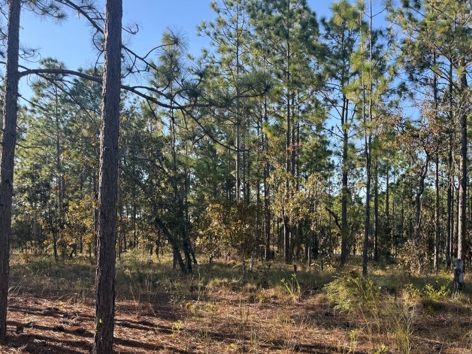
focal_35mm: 34
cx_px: 281
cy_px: 236
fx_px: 464
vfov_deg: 41.3
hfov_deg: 53.6
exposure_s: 1/780
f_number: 1.78
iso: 80
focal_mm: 6.76
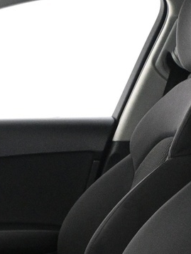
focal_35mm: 127
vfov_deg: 15.4
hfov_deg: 11.4
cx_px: -60
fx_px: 934
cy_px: 196
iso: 4000
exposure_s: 1/100
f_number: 3.8
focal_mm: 19.5
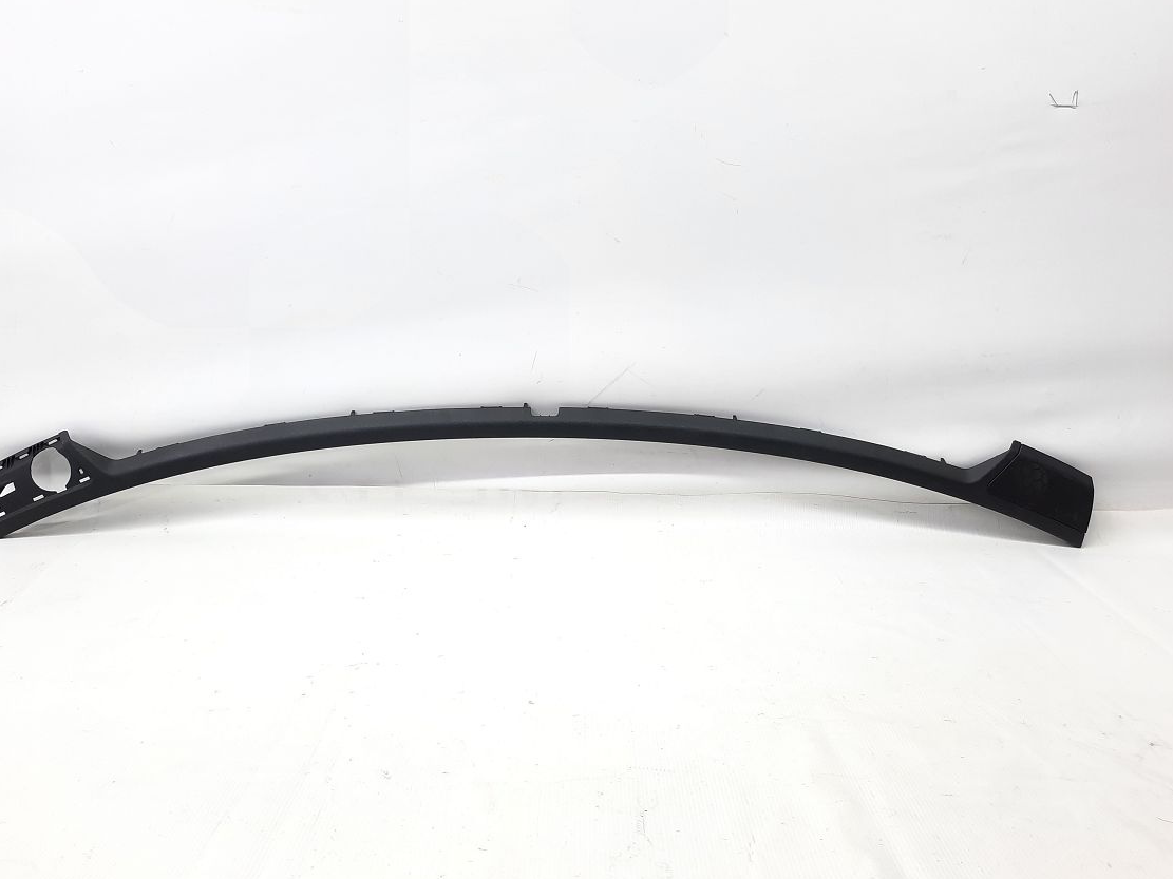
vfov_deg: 51.3
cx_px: 564
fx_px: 915
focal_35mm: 27
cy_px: 446
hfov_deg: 65.3
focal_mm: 4.6
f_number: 2
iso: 80
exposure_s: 1/50
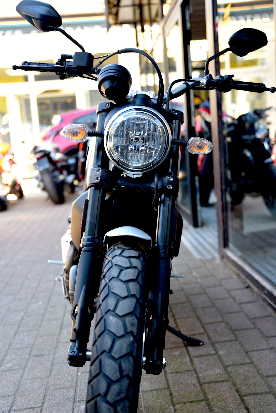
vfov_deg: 42.7
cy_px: 206
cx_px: 138
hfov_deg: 29.3
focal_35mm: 46
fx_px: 528
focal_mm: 46
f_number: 2.8
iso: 100
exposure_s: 1/50
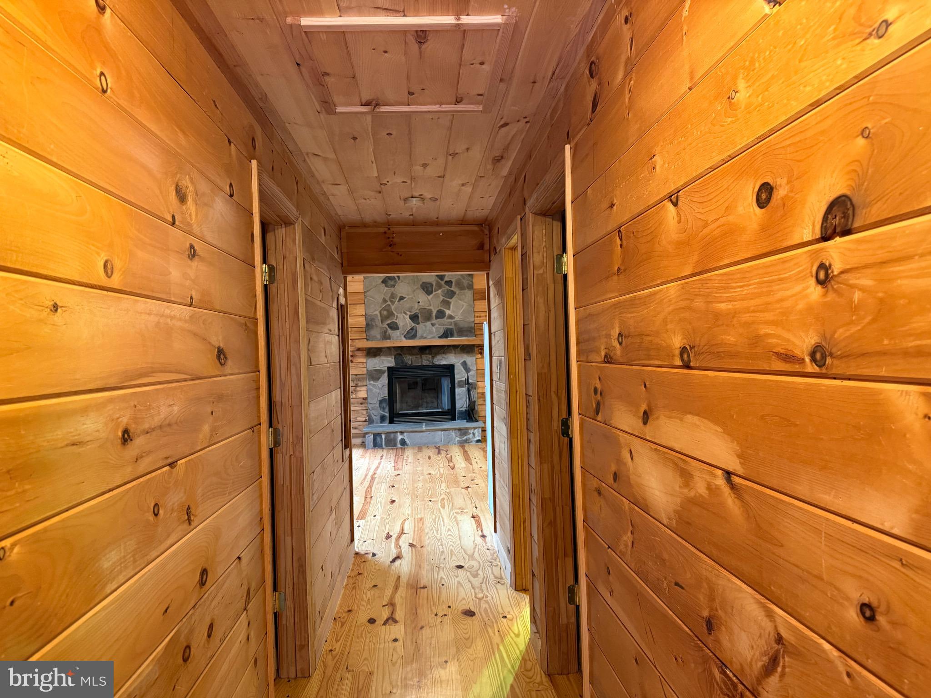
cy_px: 349
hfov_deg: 71.6
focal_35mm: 24
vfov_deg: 56.8
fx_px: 645
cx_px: 466
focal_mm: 6.76
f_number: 1.78
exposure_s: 1/60
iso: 500
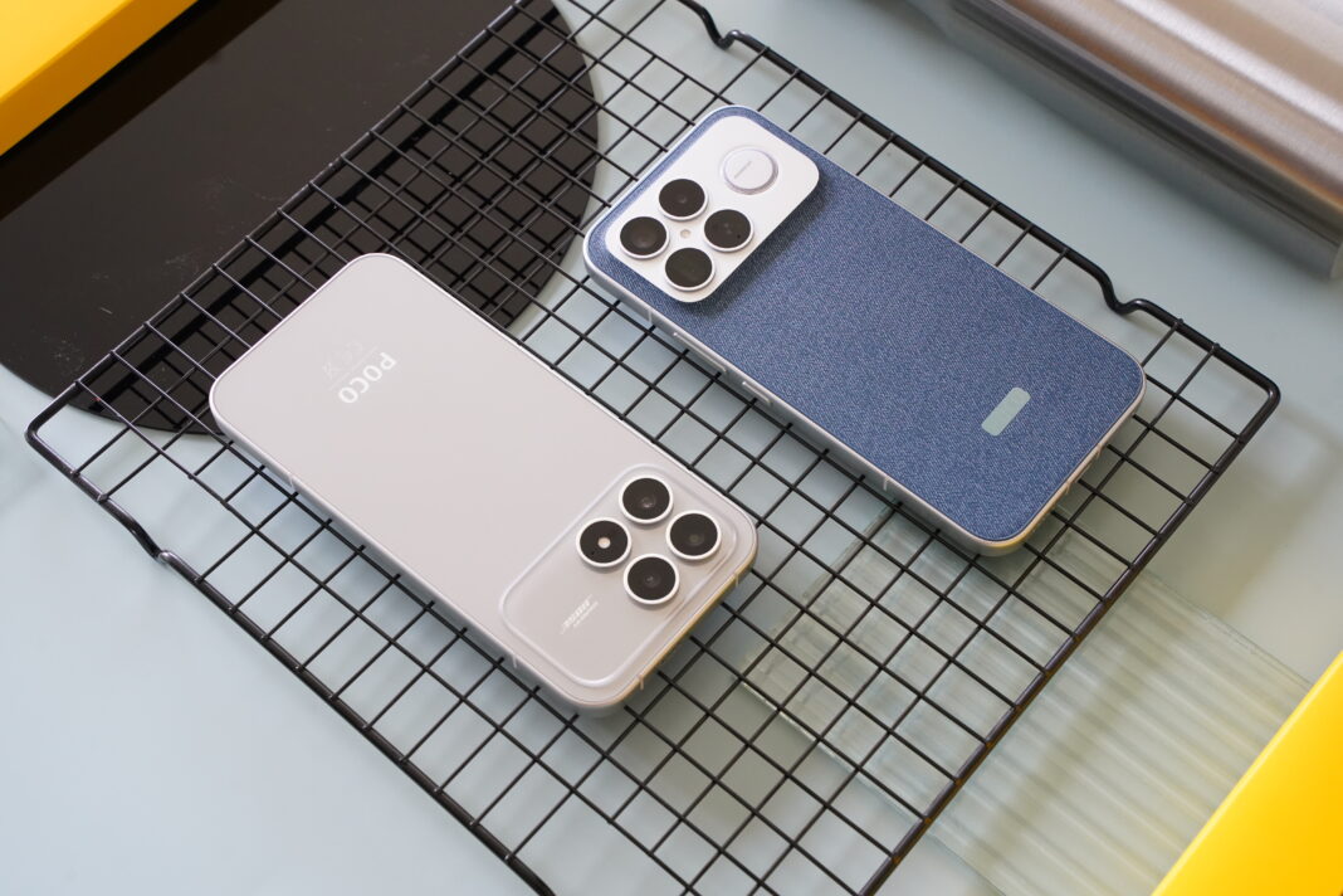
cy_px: 448
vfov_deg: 26.0
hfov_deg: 38.2
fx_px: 1940
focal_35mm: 52
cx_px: 672
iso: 3200
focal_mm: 52
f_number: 9
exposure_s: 1/100
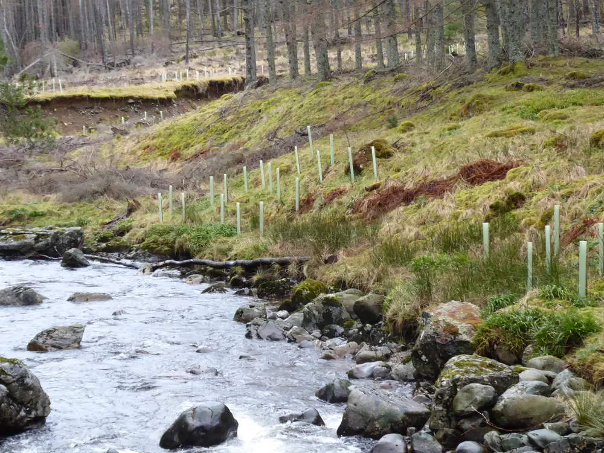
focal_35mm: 90
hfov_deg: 21.8
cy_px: 226
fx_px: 1570
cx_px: 302
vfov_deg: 16.4
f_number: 4.9
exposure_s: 1/60
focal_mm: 16.1
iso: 400
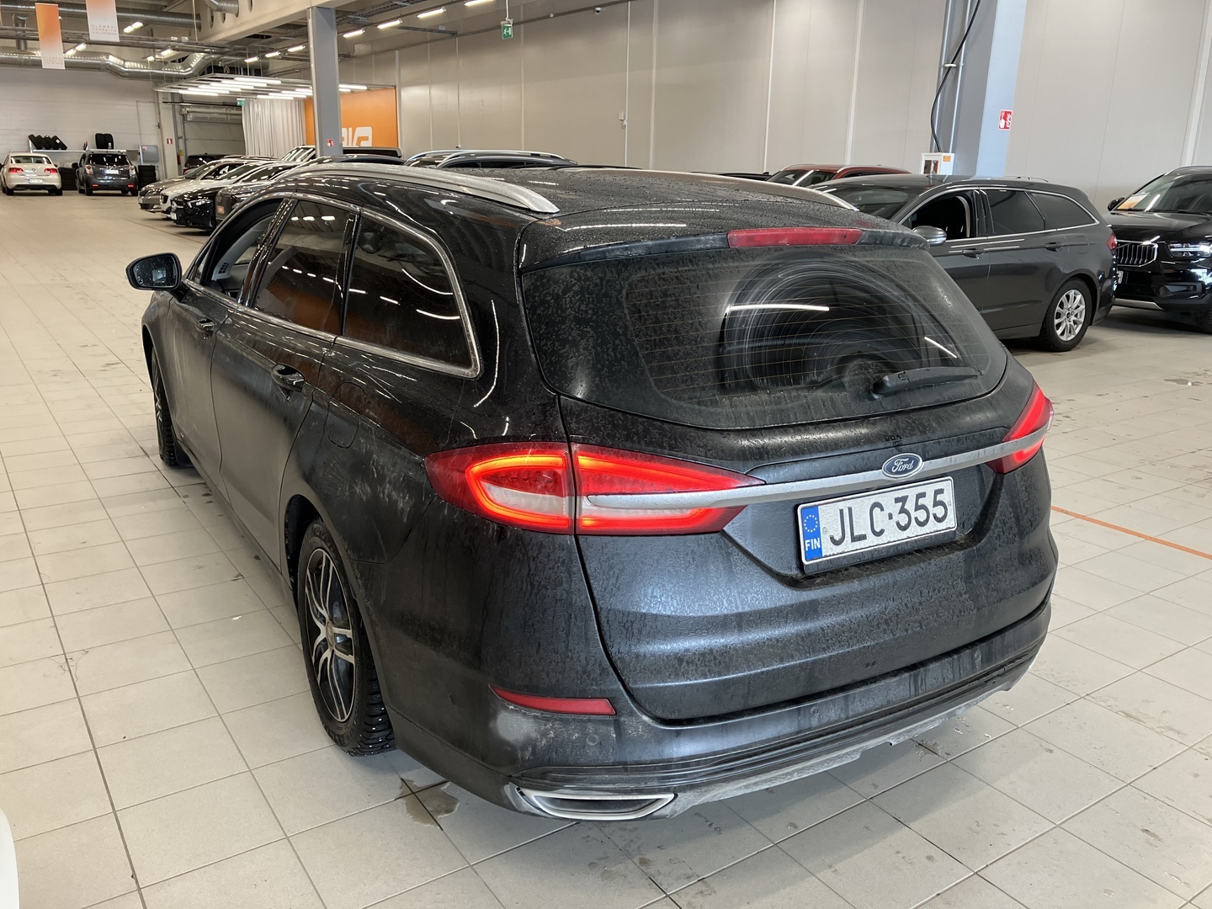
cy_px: 454
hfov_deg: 63.4
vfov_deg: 49.7
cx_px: 606
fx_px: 980
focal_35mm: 28
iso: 80
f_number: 1.8
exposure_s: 1/105
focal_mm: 3.99
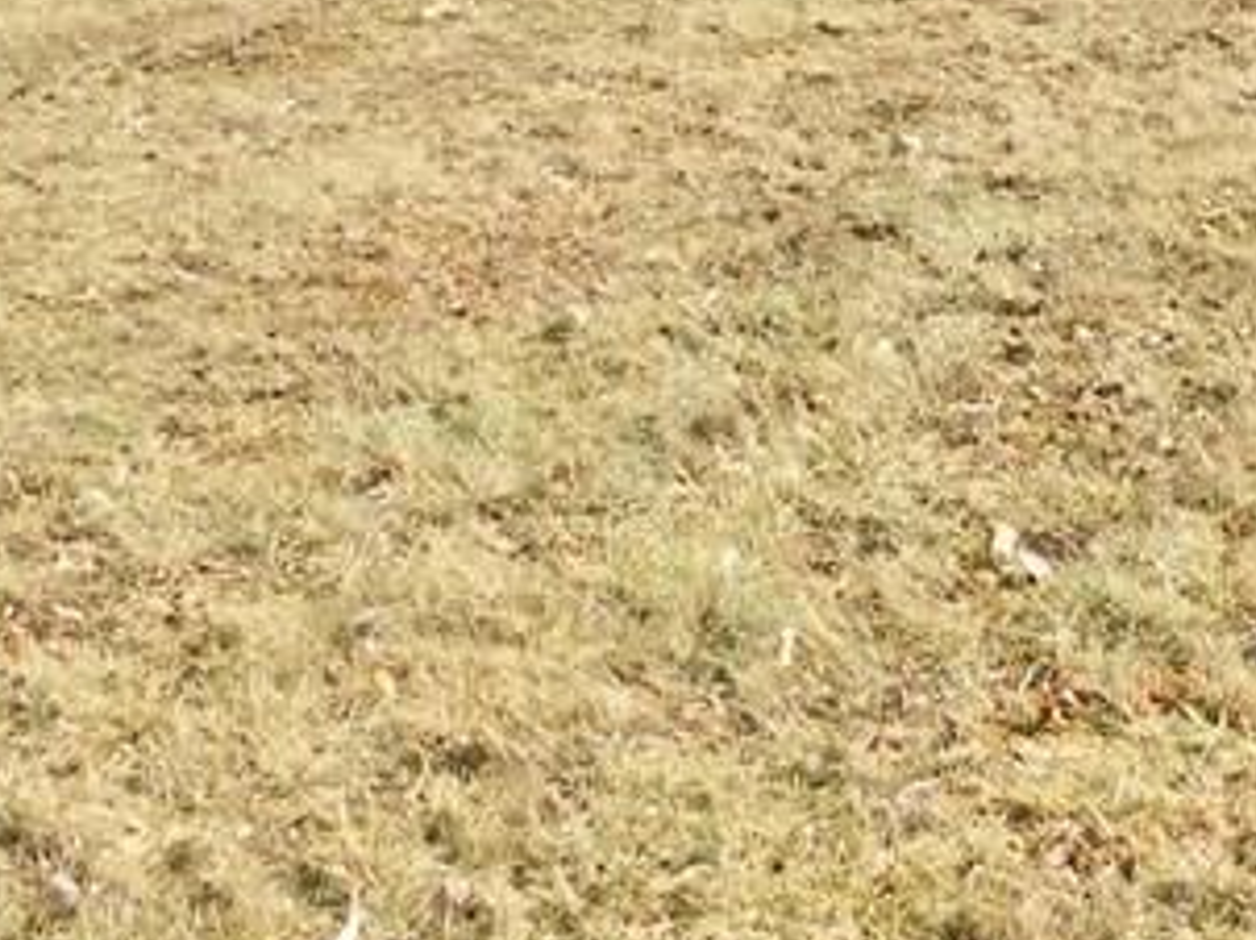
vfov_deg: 16.6
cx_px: 940
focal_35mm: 78
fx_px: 2828
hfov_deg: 24.8
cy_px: -599
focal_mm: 4
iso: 125
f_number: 6
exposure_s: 1/400
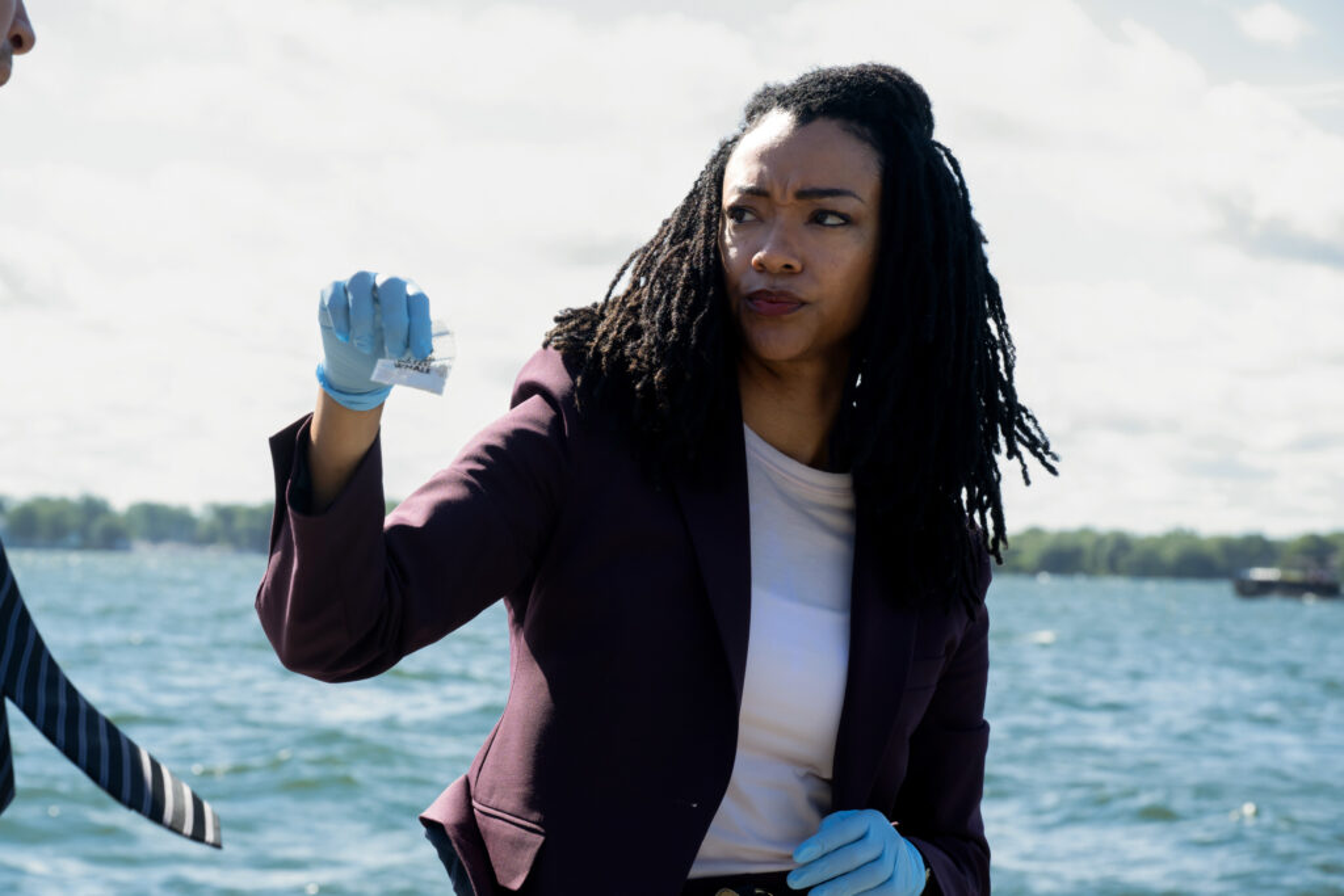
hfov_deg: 19.8
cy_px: 448
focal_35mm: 103
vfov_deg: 13.3
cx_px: 672
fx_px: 3846
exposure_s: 1/250
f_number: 10
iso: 320
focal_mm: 103
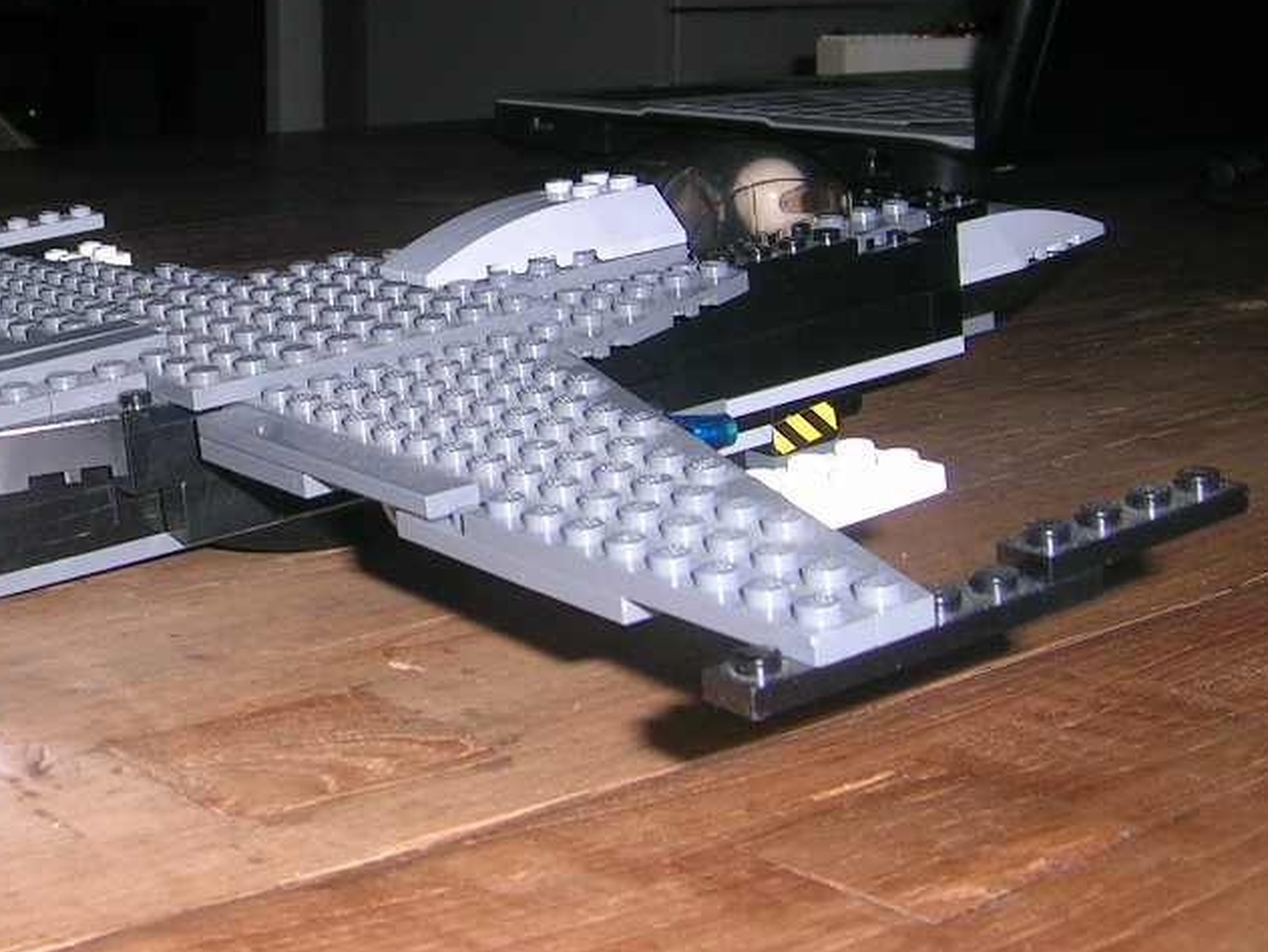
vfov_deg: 24.3
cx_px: 299
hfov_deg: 31.5
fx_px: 2199
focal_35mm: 60
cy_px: 295
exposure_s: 1/60.1
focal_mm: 5.7
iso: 50
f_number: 4.9
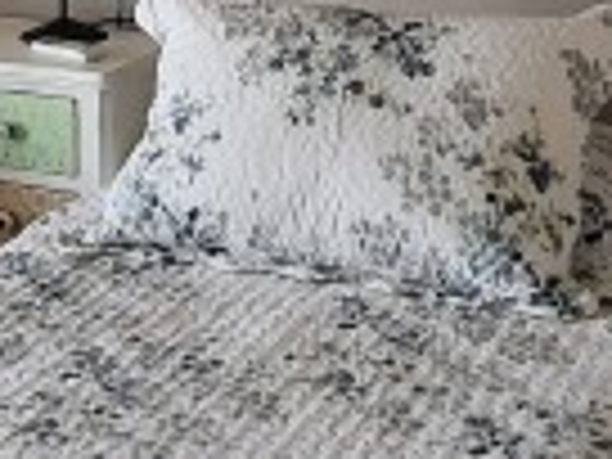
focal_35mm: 98
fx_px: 1733
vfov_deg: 15.0
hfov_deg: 20.0
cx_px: 194
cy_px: 94
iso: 100
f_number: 2.2
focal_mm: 1.8
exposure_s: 1/60
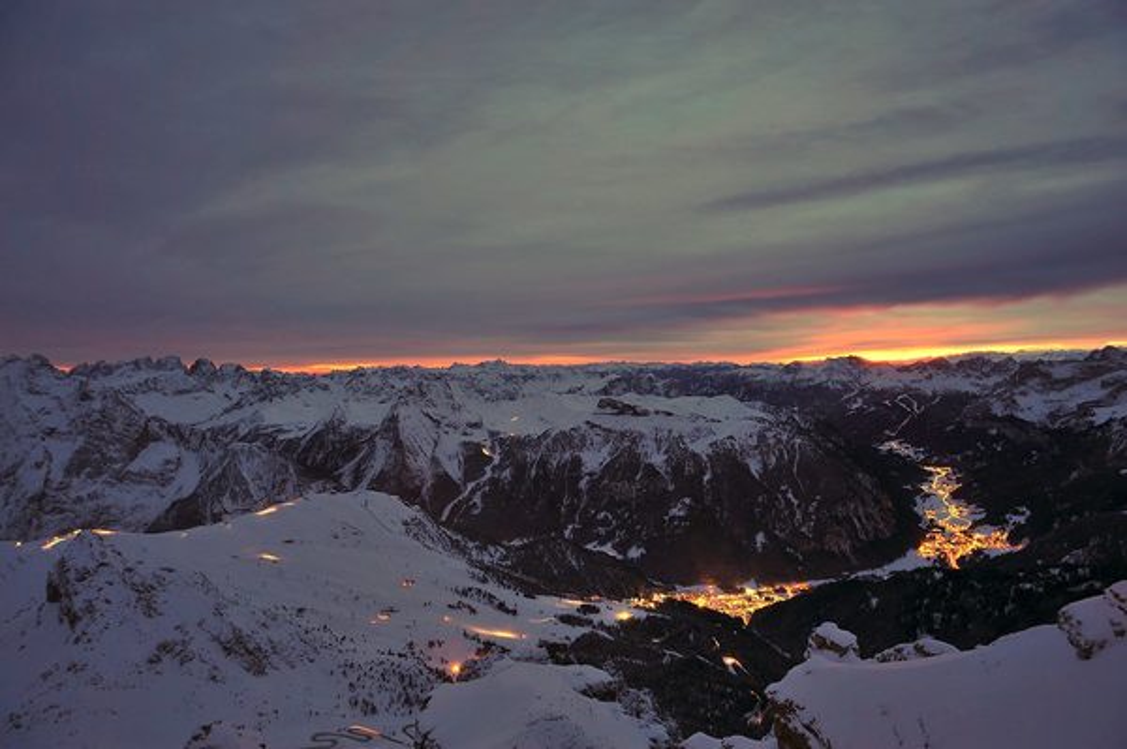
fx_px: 626
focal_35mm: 20
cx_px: 564
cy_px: 374
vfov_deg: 61.8
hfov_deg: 84.0
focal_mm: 20
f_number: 11
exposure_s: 6
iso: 200
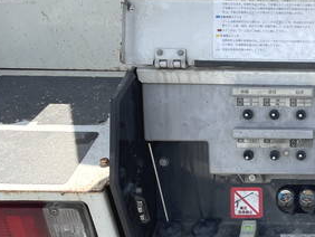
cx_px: 342
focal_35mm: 59
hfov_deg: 29.6
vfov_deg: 24.6
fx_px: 537
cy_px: 174
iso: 32
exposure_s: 1/1435
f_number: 1.6
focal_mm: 4.2
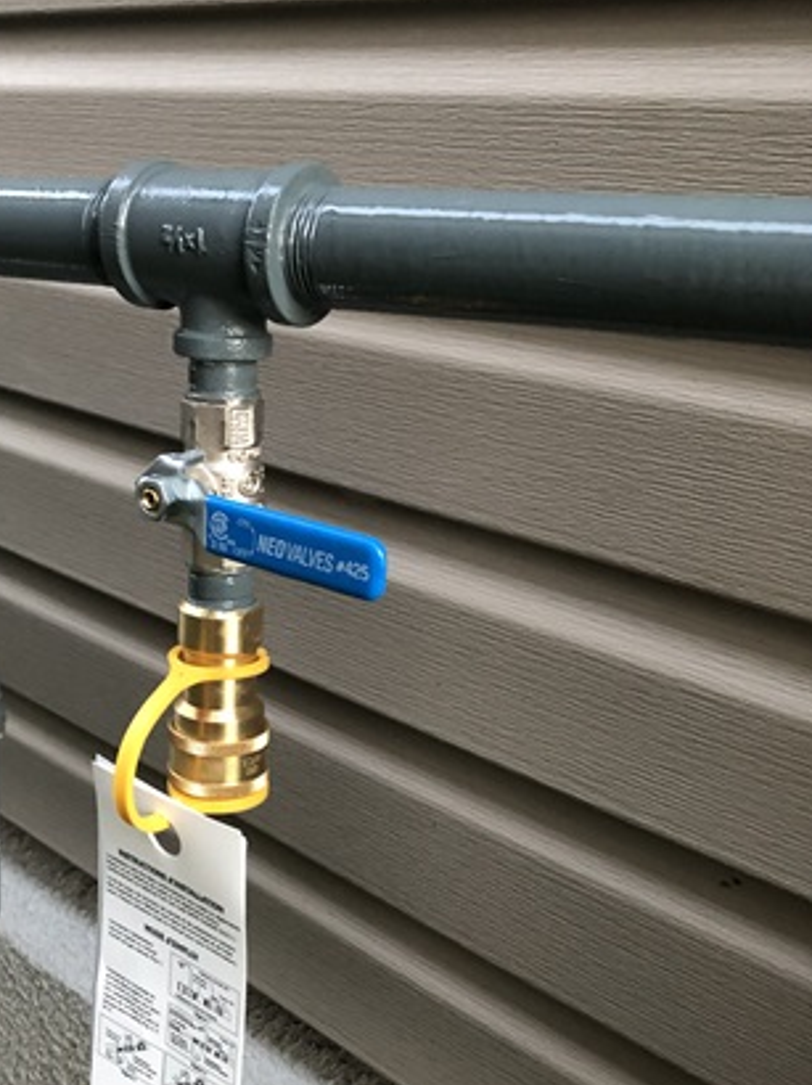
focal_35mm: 41
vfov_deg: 45.7
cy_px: 606
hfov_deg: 34.5
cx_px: 220
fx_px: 1284
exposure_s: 1/9
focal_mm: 3.99
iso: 100
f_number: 1.8
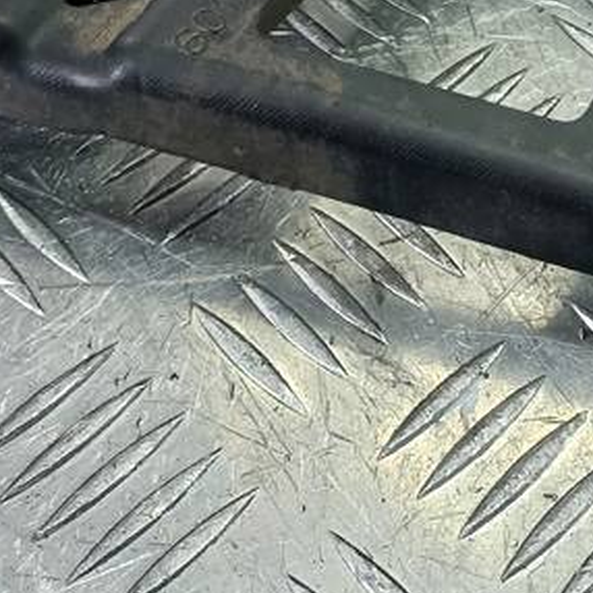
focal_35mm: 79
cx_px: 475
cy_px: -156
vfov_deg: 20.3
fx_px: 1531
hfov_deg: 21.6
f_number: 1.8
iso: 64
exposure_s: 1/50
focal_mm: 4.6
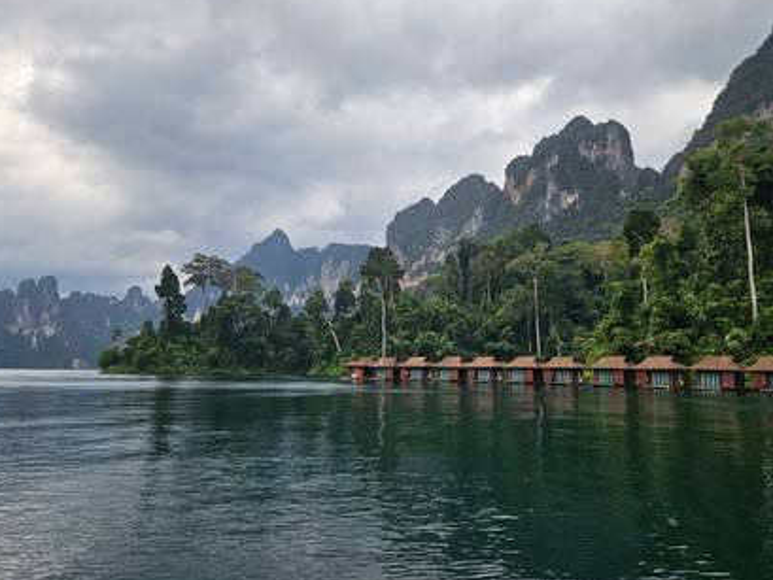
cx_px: 412
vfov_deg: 51.4
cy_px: 283
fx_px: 603
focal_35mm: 27
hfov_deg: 65.2
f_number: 1.8
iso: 25
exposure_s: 1/1339
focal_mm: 5.4
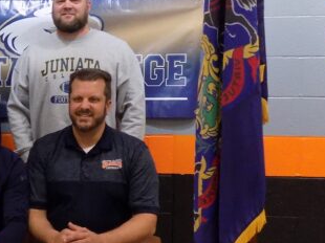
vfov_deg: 18.9
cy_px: 137
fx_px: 732
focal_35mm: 78
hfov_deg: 23.0
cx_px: -65
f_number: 3.1
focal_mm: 4
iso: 280
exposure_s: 1/30
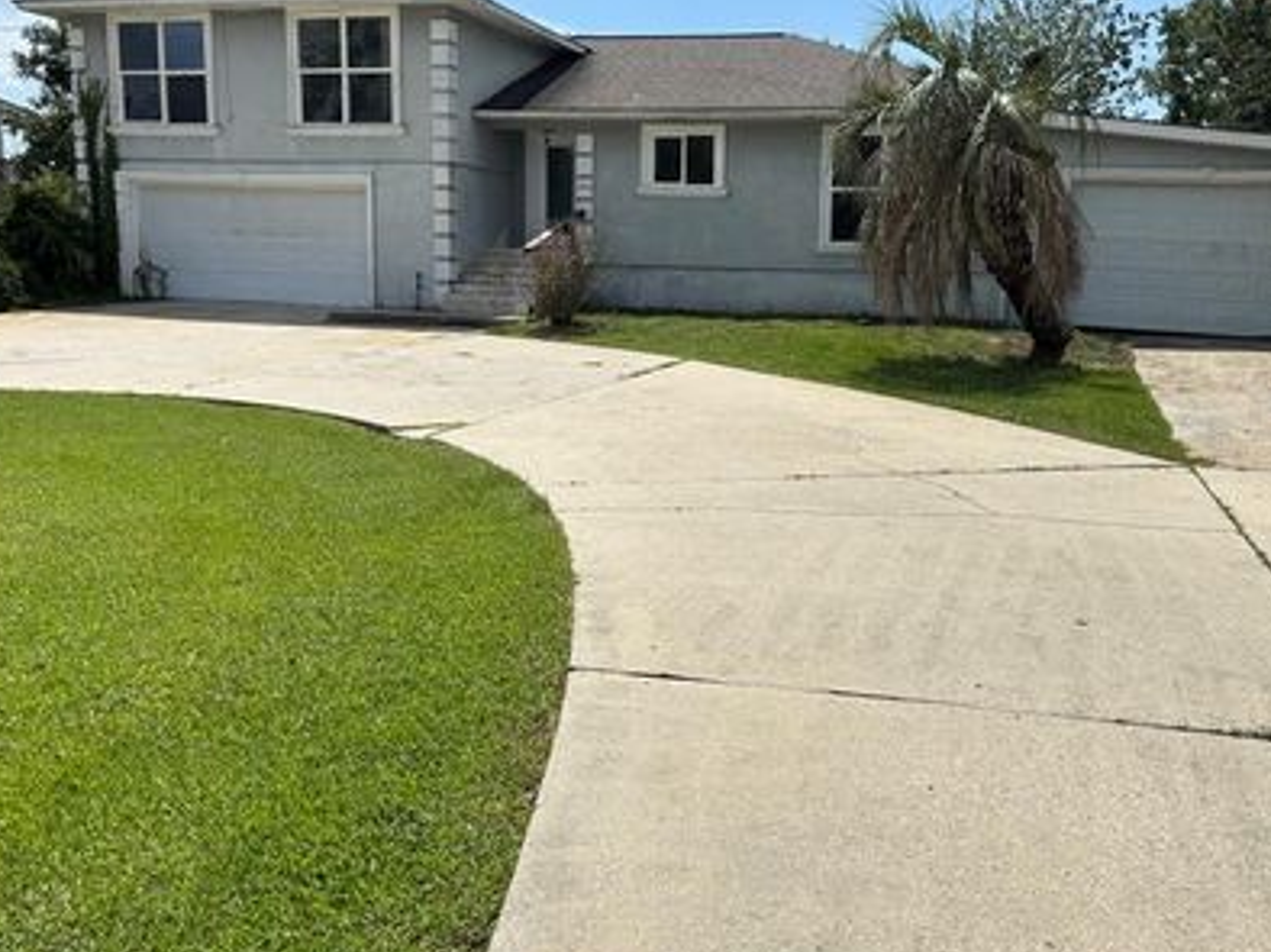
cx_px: 758
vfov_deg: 42.9
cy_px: 466
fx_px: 1211
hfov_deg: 55.0
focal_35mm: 33
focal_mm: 5.96
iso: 50
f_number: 1.6
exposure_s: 1/6329
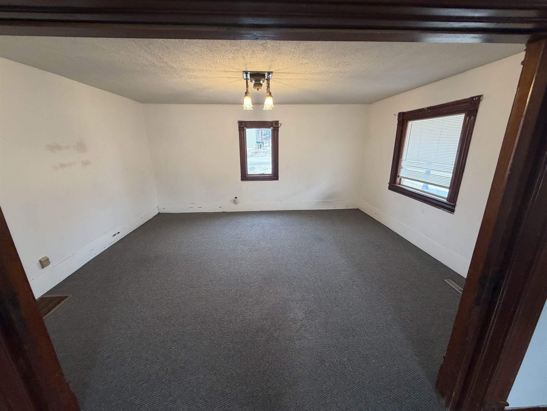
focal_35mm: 14
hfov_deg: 102.1
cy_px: 206
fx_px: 221
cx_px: 274
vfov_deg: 85.7
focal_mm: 2.22
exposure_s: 1/60
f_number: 2.2
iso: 250
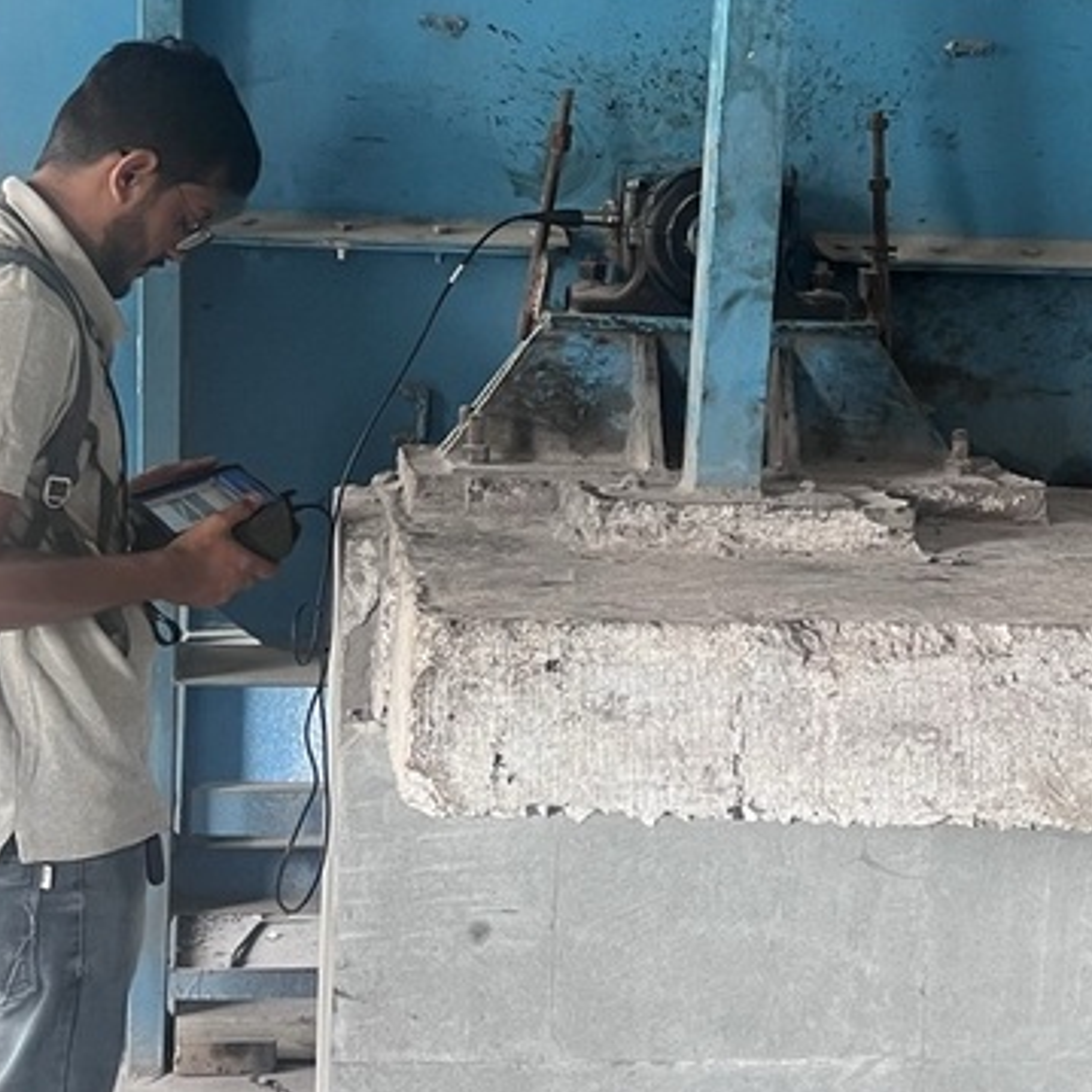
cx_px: 557
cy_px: 368
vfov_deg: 26.7
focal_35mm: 64
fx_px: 2284
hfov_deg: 26.9
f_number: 1.5
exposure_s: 1/63
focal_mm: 5.7
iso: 125
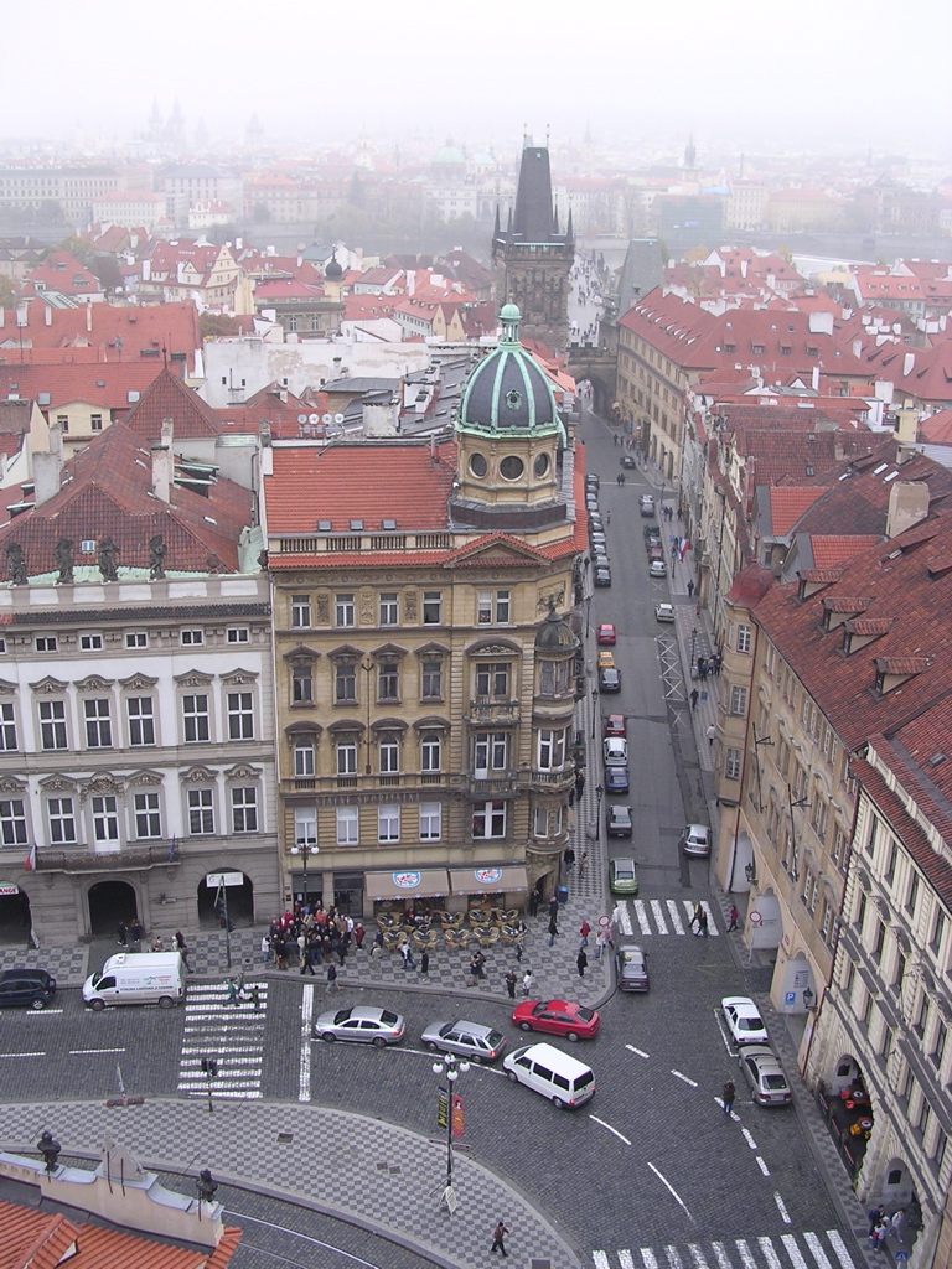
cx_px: 476
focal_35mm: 38
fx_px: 1393
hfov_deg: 37.7
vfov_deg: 49.0
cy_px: 634
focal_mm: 5.8
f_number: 2.8
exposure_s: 1/84.6
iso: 100
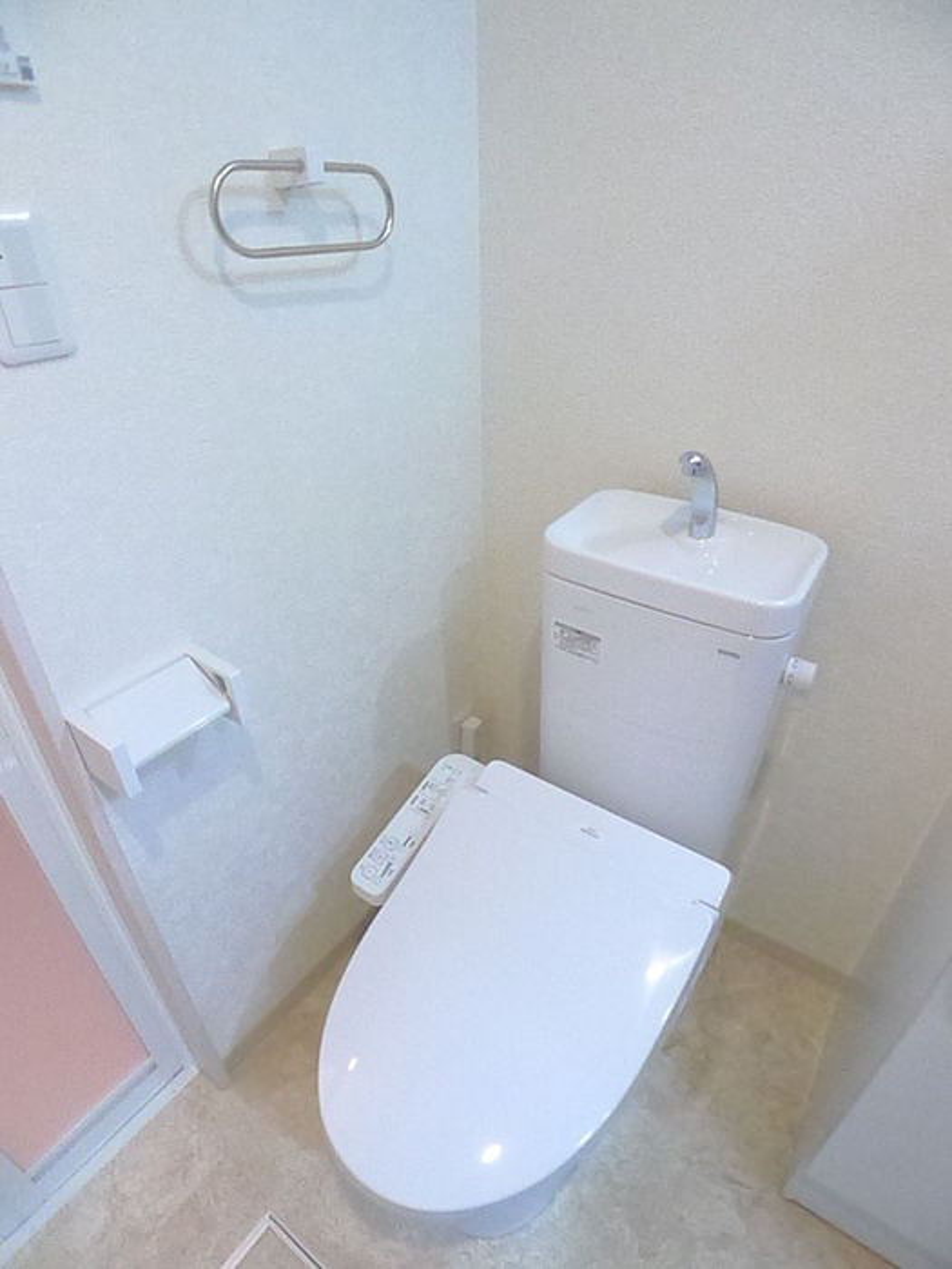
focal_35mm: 24
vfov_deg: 71.6
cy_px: 634
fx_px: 880
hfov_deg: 56.8
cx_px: 476
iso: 4000
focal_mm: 5.1
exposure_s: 1/320
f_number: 2.8
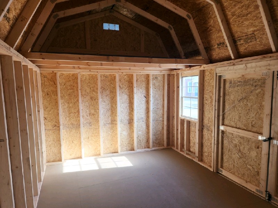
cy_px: 104
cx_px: 139
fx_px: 185
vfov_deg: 58.9
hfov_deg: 73.9
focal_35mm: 23
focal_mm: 5.4
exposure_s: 1/60.2
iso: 25
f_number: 1.8
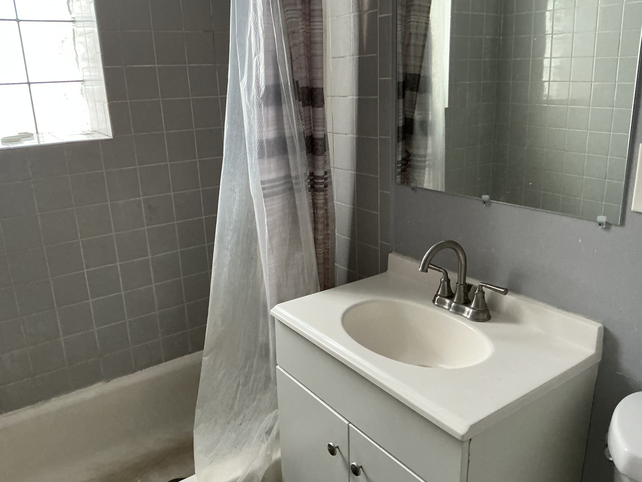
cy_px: 241
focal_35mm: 29
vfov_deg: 48.2
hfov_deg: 61.7
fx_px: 538
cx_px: 321
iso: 250
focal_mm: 3
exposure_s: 1/60
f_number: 1.8
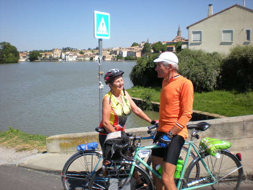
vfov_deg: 37.7
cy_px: 95
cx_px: 126
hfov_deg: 49.0
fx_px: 278
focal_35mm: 38
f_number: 4.6
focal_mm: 6.3
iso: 89
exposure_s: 1/585
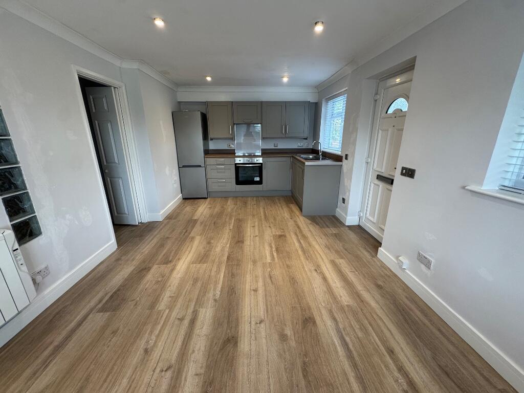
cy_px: 196
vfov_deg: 85.7
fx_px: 212
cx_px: 262
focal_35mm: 14
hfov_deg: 102.1
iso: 200
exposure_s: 1/100
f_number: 2.2
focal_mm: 2.22
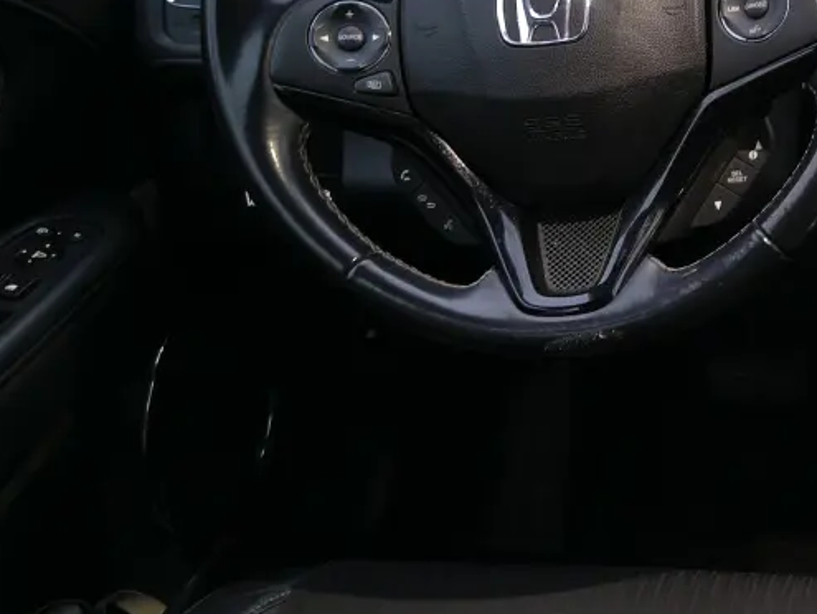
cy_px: 162
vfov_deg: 23.5
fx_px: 1464
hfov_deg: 27.5
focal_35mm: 62
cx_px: 979
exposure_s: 1/14.3
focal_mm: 5.56
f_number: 1.8
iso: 1531
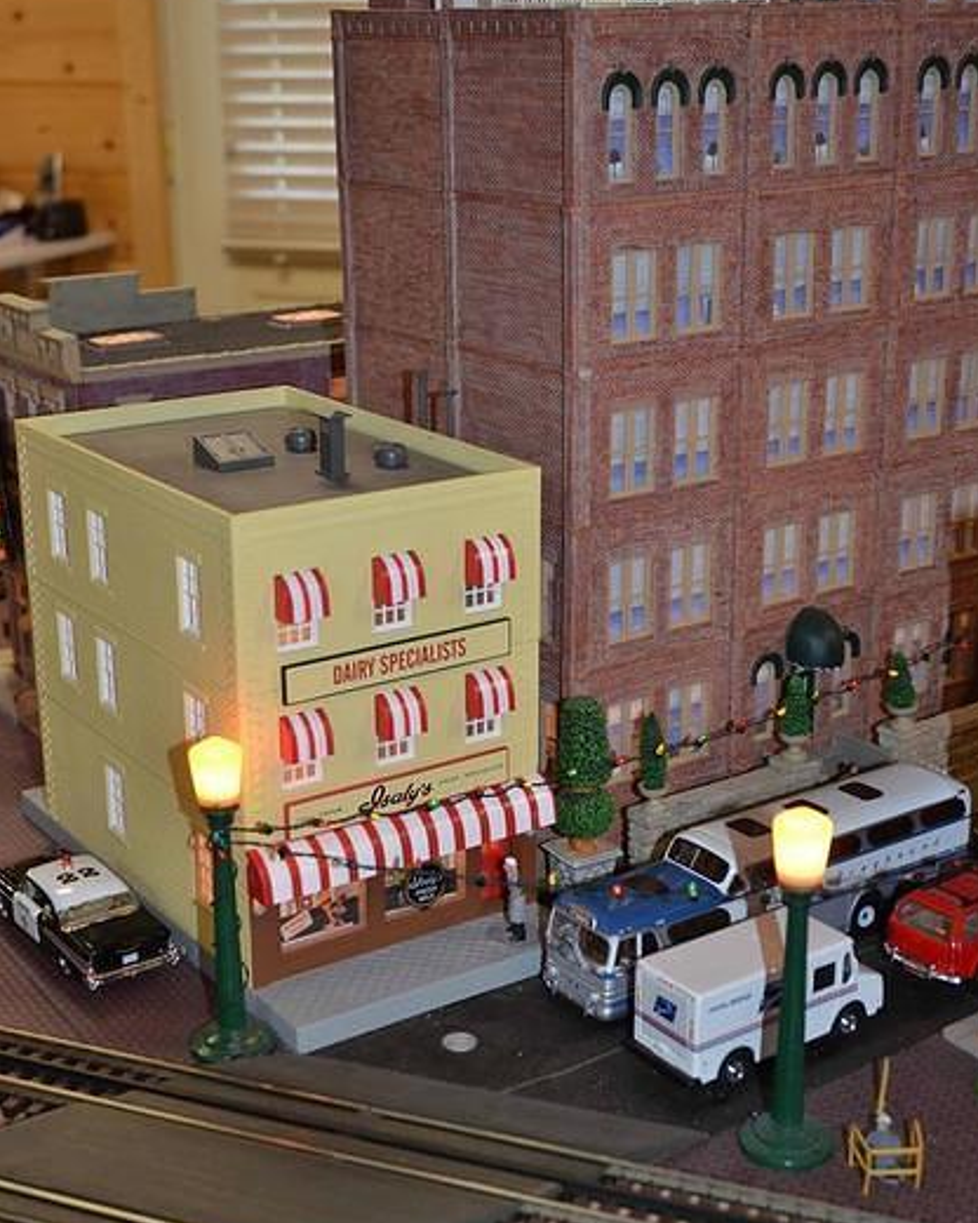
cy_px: 642
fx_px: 1938
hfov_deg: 28.3
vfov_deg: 35.0
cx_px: 494
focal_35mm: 54
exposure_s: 1/60
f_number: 4
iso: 800
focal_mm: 31
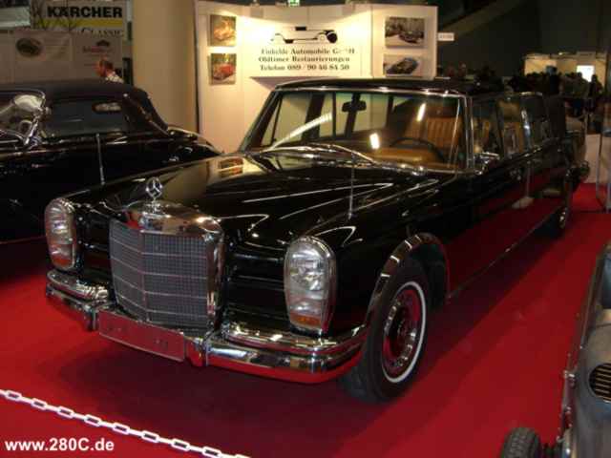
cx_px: 306
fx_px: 671
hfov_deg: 49.0
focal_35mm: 38
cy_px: 229
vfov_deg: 37.7
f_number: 2.7
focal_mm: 6.2
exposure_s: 1/60
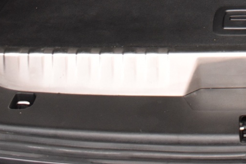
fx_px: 587
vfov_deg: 14.6
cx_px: 239
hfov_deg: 22.8
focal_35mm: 86
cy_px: -96
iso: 1400
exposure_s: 1/30
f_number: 3.5
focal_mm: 18
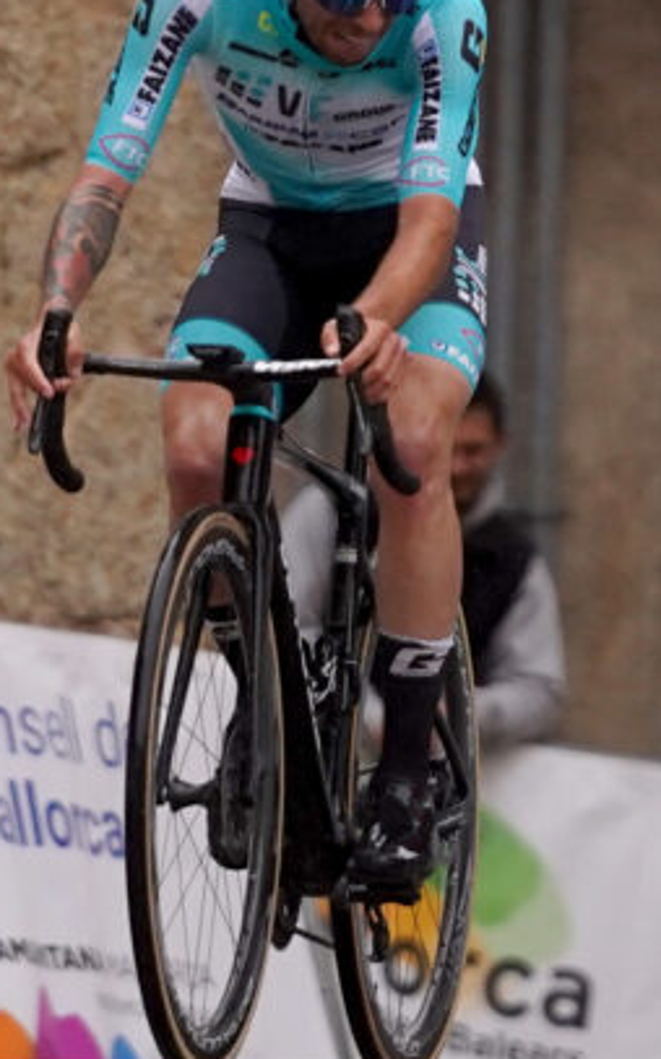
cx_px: 258
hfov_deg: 3.4
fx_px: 11109
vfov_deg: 5.5
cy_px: 448
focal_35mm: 385
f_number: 2.8
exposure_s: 1/2000
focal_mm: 200
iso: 1250
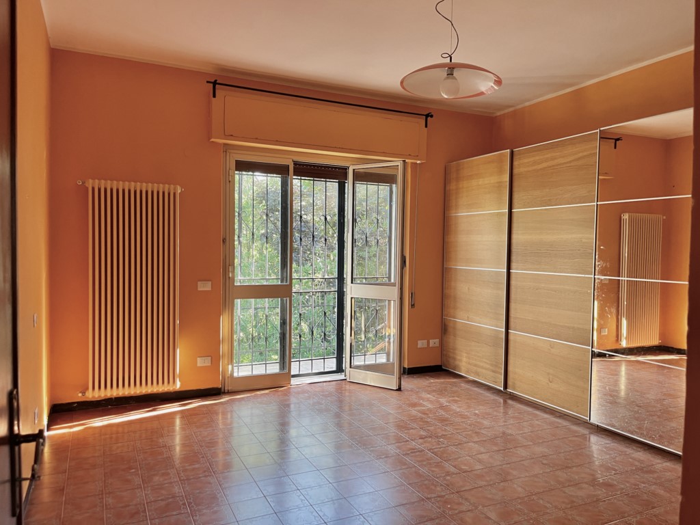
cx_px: 350
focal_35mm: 26
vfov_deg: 53.1
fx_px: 526
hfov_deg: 67.3
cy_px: 262
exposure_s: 1/85
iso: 125
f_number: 1.6
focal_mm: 5.1
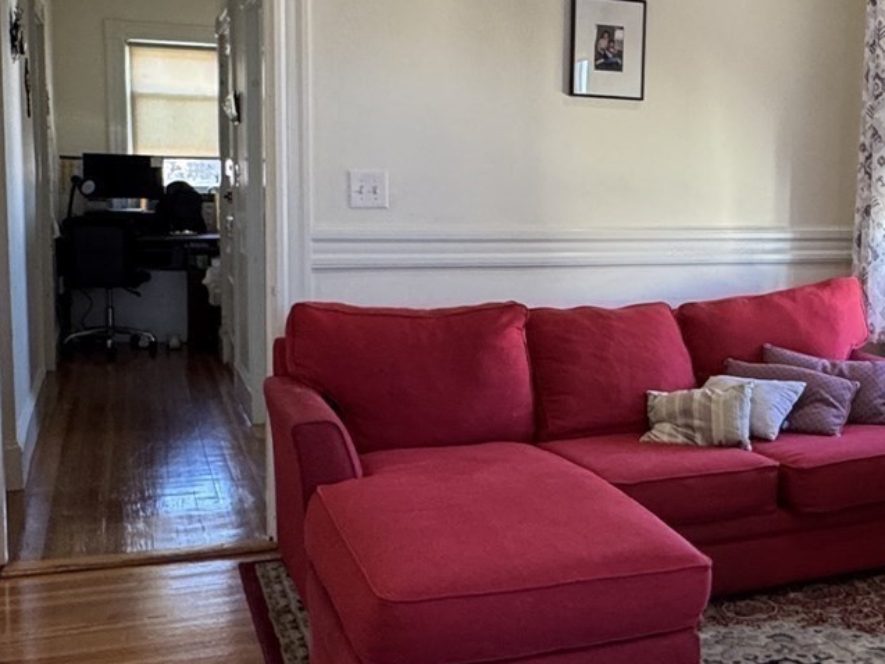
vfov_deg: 32.2
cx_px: 660
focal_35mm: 45
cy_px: 297
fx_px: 1151
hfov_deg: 40.9
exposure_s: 1/60
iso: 200
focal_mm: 2.22
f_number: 2.2
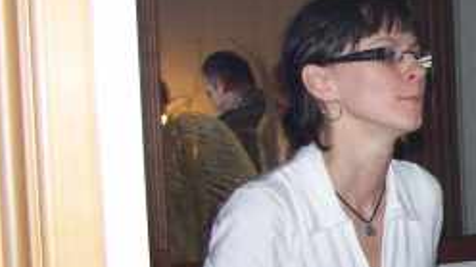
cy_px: 126
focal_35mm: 117
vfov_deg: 10.3
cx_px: 643
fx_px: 1475
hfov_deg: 17.1
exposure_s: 1/60
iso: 160
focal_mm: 6.3
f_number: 2.8
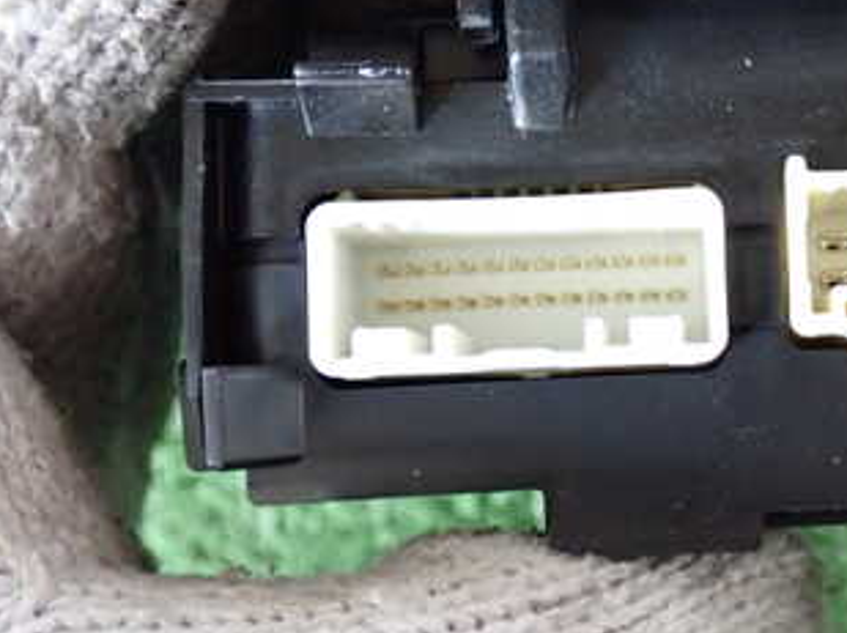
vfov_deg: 20.9
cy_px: 252
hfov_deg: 27.2
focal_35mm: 70
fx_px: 1711
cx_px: 702
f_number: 2.5
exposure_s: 1/40
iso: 800
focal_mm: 6.37
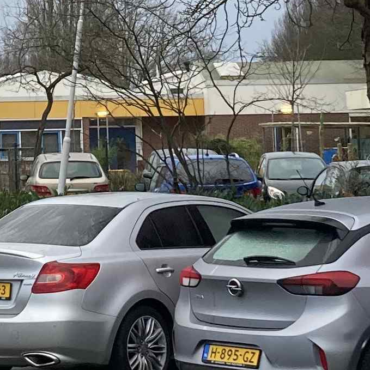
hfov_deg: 11.7
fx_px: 1778
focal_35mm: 147
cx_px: -53
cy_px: -14
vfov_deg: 11.7
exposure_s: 1/345
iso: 20
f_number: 1.8
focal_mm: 3.99
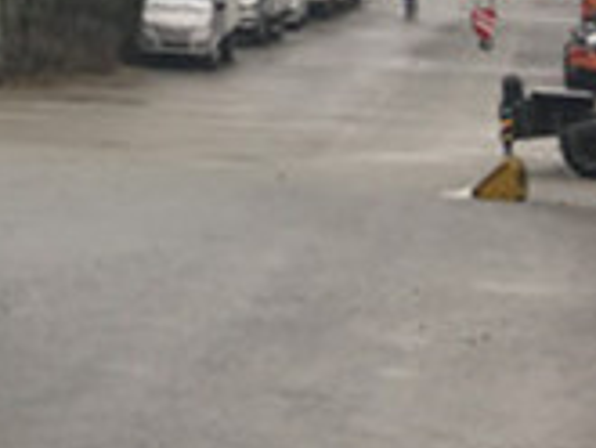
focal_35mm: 152
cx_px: -907
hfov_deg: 10.8
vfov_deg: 9.5
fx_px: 2619
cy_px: -242
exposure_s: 1/50
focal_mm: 4.15
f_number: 2.2
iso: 25
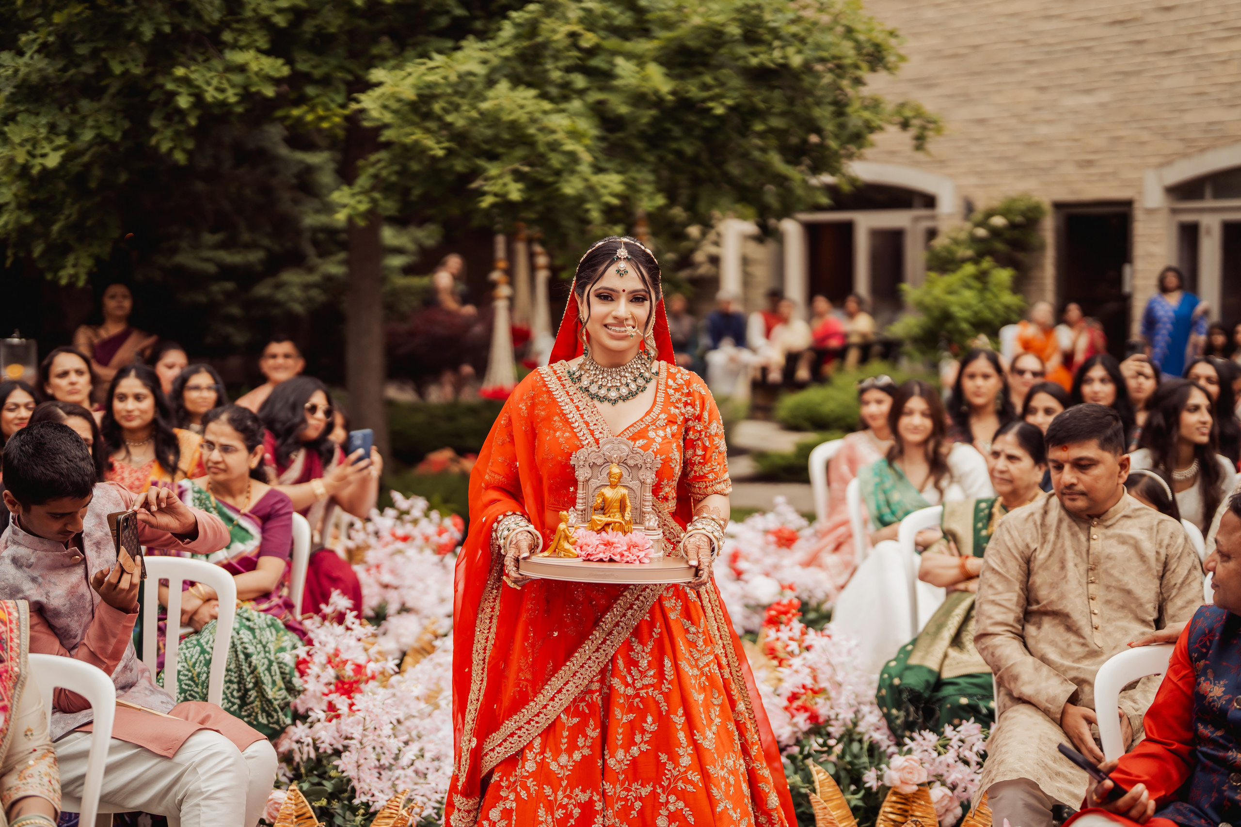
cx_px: 620
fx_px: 1724
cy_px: 414
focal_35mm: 50
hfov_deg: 39.6
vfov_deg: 27.0
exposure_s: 1/6400
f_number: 1.2
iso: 100
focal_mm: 50
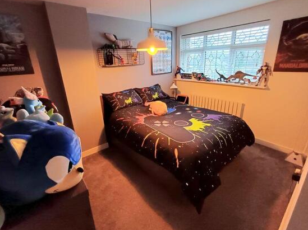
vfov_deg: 74.7
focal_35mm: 17
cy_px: 114
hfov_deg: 91.1
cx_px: 151
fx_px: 151
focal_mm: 1.64
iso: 400
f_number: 2.2
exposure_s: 1/20
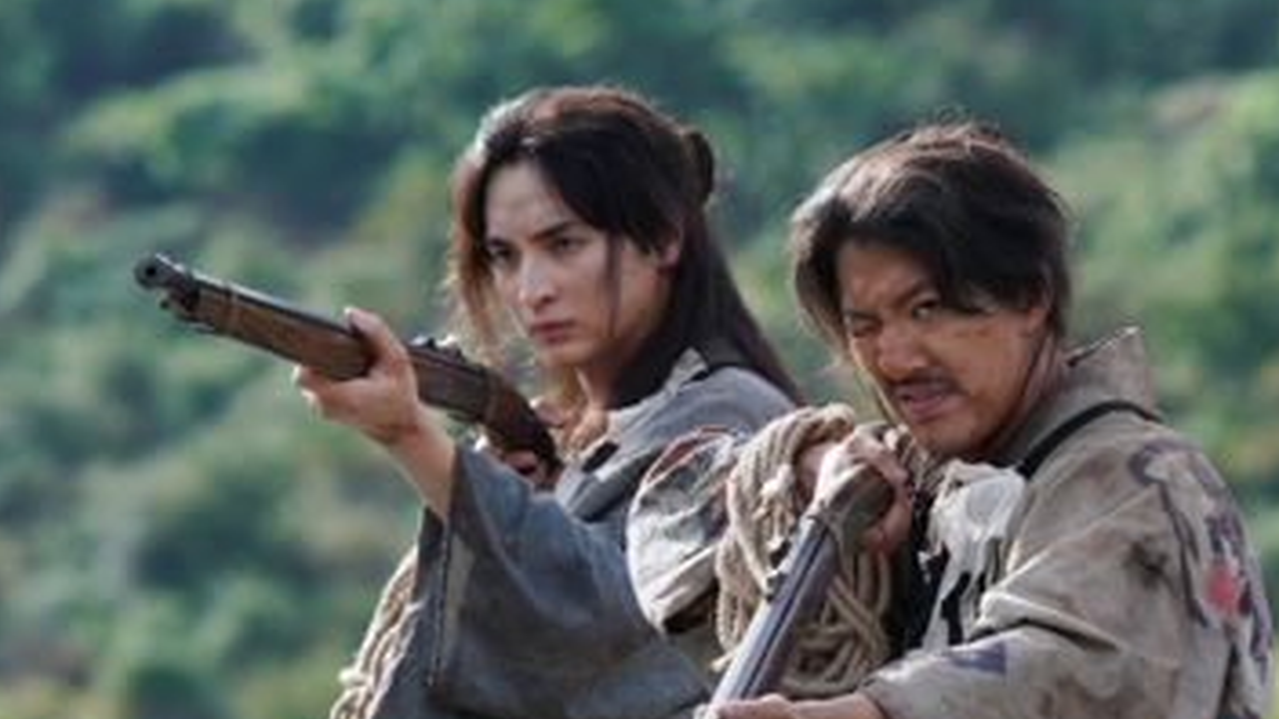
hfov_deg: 6.1
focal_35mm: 356
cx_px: 821
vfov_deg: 3.4
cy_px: 403
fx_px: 12073
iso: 800
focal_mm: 259
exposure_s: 1/1000
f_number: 8
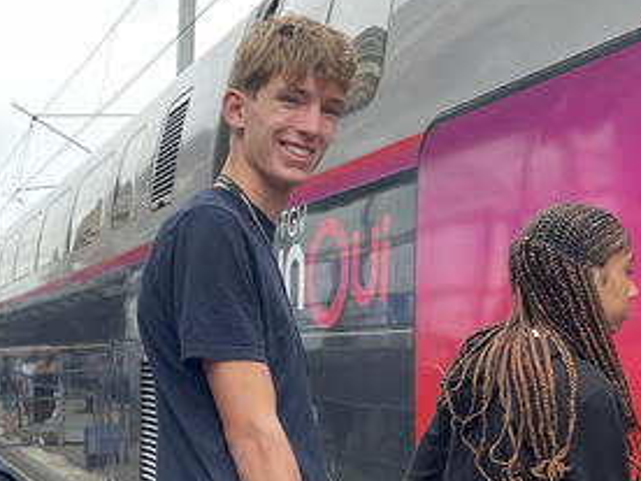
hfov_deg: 28.5
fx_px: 1222
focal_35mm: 66
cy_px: 373
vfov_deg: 22.0
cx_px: 98
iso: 32
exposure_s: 1/186
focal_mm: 4.2
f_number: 1.6
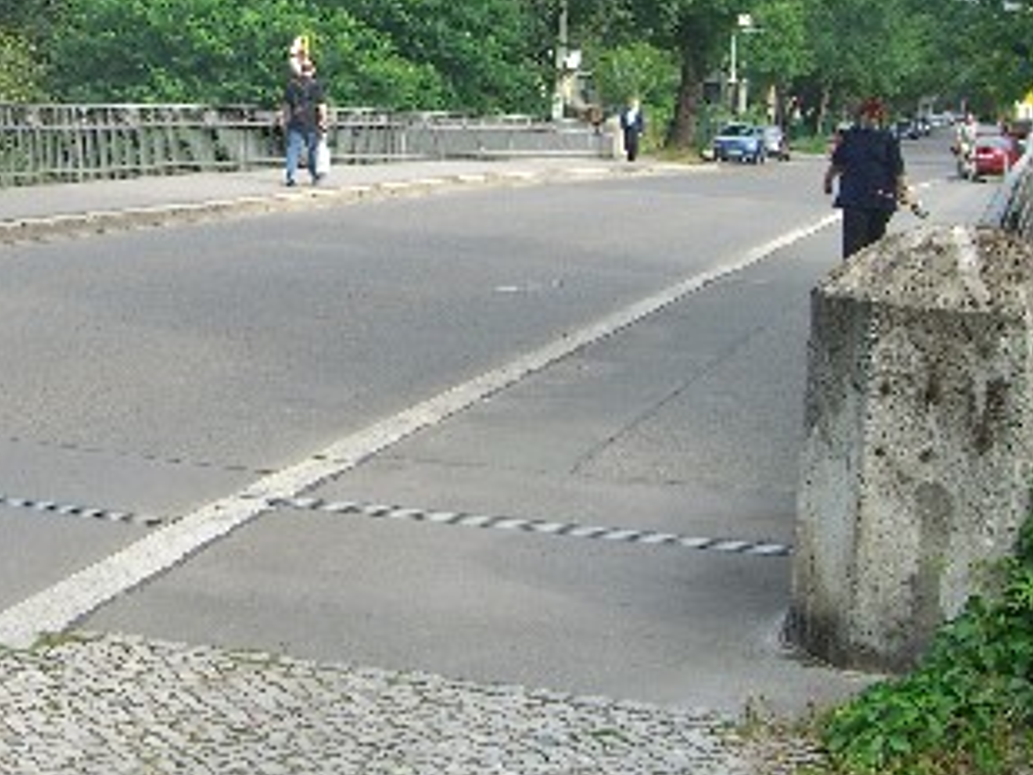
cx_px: 99
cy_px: 192
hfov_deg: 24.6
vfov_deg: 19.0
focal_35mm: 77
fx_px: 2298
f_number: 4
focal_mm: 7.9
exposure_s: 1/160
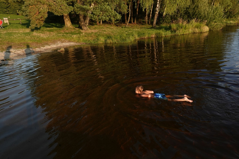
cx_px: 118
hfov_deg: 69.4
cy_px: 82
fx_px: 173
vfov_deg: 49.5
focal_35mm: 26
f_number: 5
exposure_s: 1/200
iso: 125
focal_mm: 9.36
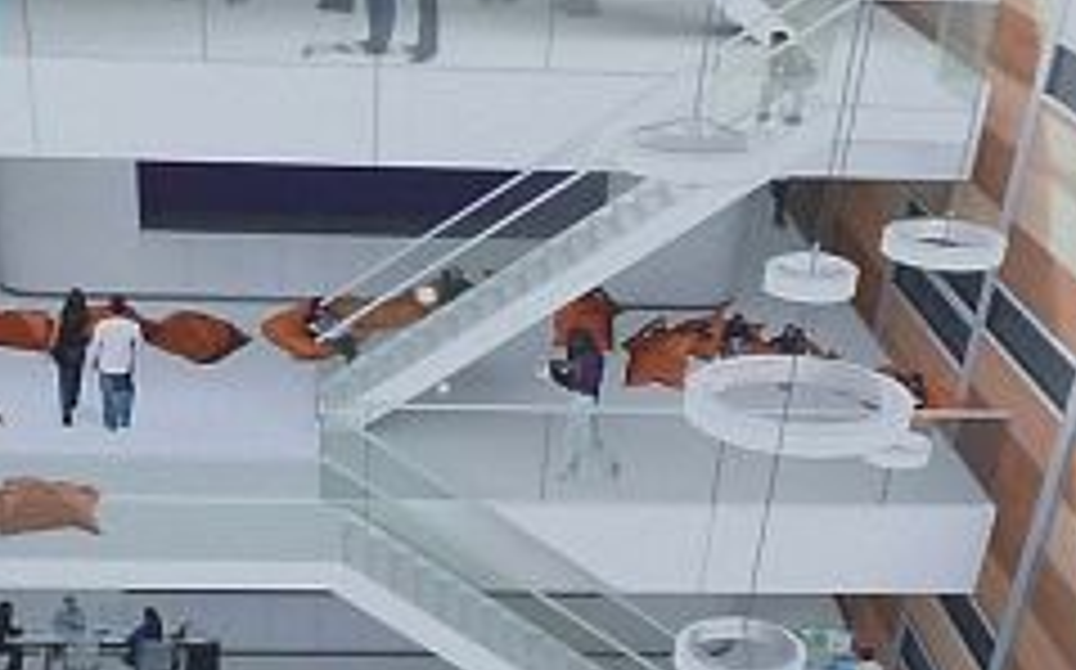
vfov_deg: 6.9
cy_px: 425
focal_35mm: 191
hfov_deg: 11.0
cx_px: 639
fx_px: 5597
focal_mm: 6.9
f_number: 3.7
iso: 200
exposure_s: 1/60
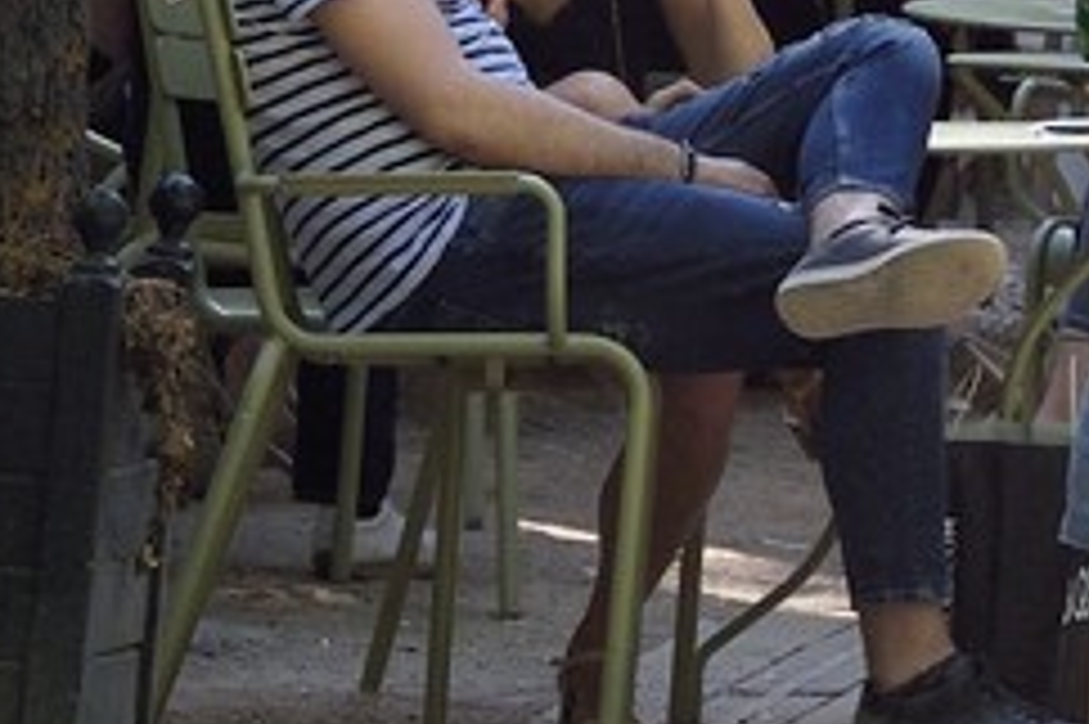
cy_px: -1070
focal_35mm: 728
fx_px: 22006
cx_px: 3398
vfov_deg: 1.9
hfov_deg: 2.8
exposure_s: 1/250
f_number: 8
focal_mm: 110
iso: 400
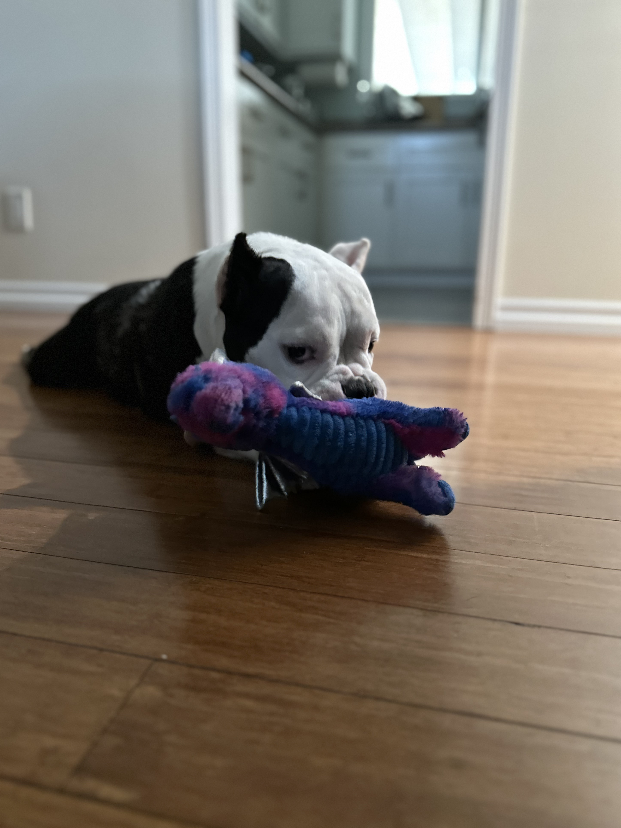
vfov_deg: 69.4
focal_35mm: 25
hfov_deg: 54.9
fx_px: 598
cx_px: 304
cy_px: 411
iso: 800
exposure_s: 1/40
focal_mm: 6.86
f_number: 1.78
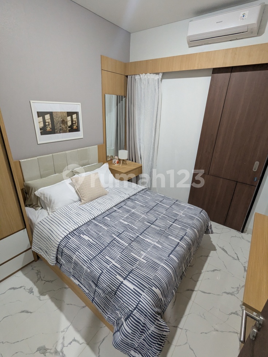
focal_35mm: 16
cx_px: 134
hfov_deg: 78.1
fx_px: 165
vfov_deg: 94.5
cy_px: 178
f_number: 2.2
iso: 489
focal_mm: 2.35
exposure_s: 1/50
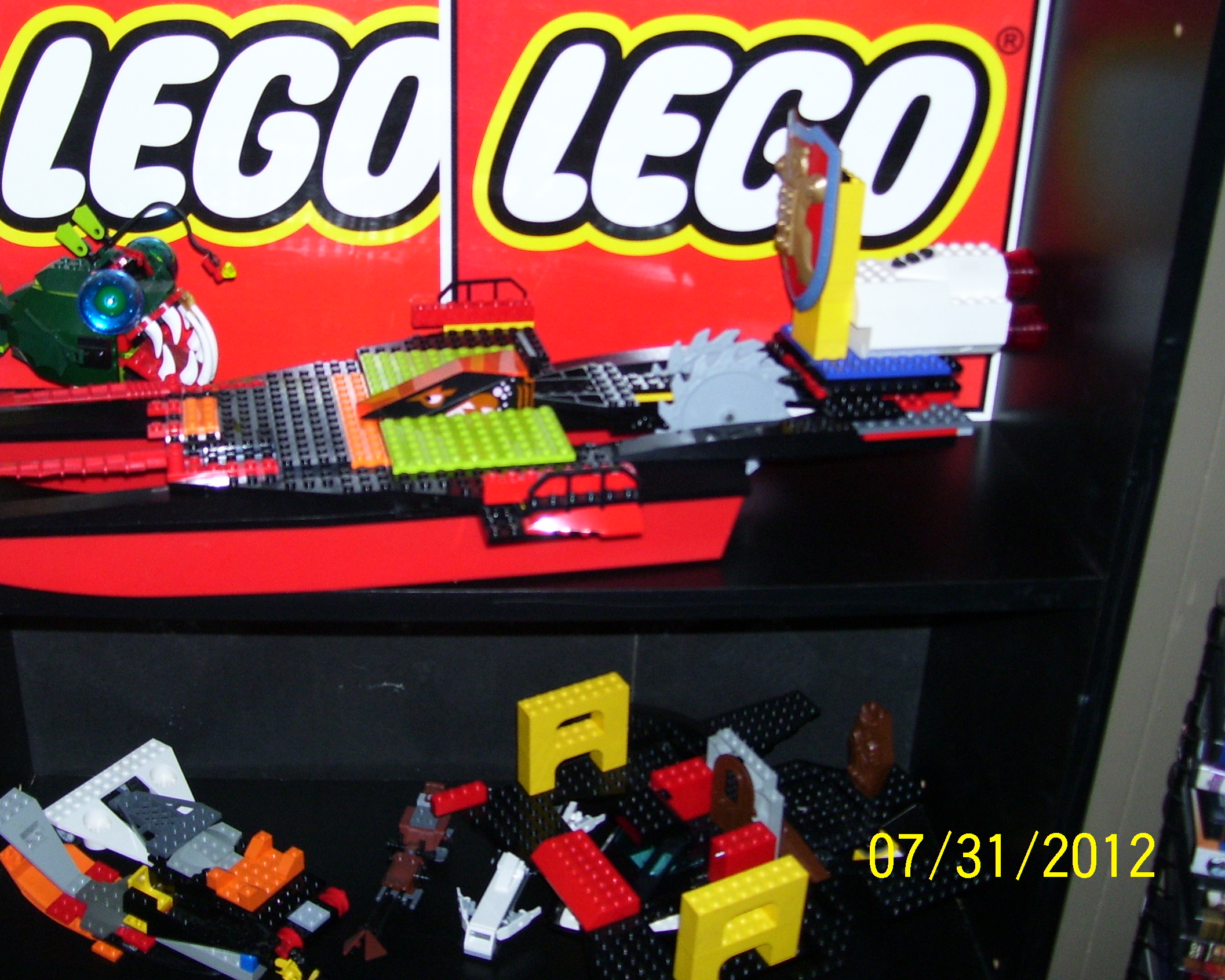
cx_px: 486
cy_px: 433
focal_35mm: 44
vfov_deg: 34.1
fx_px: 1596
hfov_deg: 41.8
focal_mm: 6
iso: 125
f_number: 2.7
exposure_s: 1/60
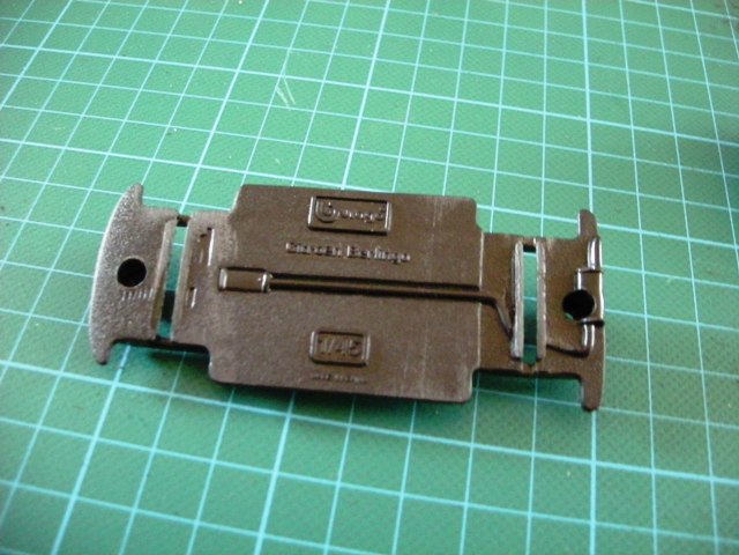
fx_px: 747
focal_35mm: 35
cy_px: 278
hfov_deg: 52.6
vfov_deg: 40.7
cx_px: 370
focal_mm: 5.7
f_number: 2.8
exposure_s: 1/6.3
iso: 800
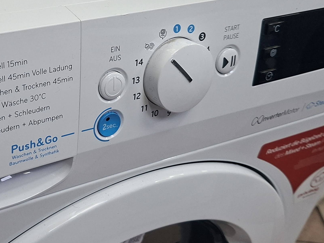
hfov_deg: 32.7
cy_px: 89
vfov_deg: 25.6
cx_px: 56
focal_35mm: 57
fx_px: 534
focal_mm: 5.54
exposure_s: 1/100
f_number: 1.8
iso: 160
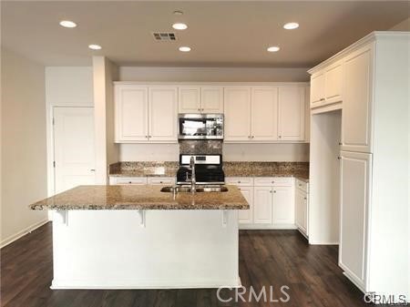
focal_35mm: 27
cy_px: 154
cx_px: 205
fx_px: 320
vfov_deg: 51.3
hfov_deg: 65.4
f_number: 1.6
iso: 64
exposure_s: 1/100
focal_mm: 5.56
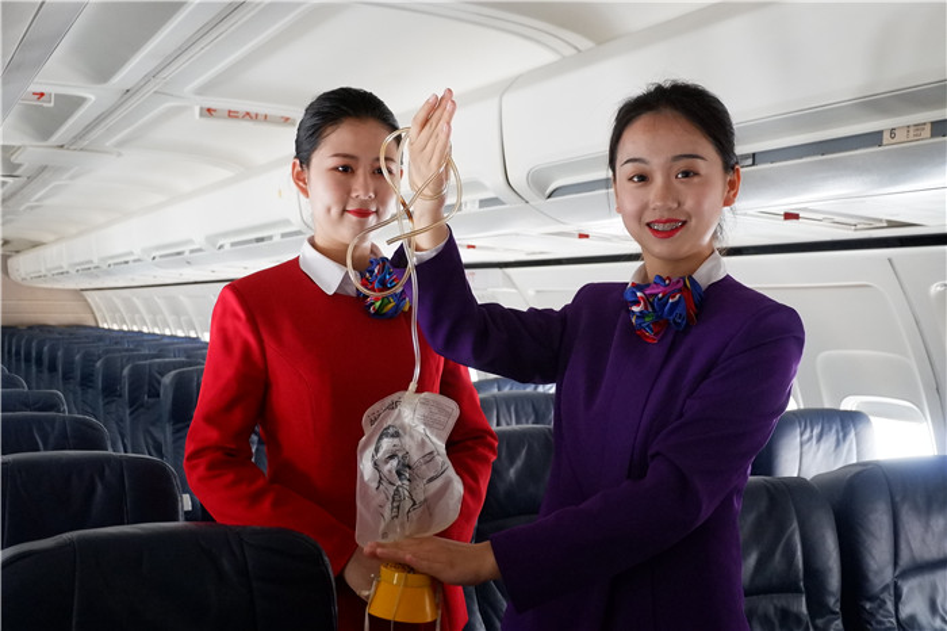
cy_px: 316
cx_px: 474
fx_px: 1025
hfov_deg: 49.6
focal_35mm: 39
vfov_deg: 34.2
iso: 3200
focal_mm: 26.9
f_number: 4.5
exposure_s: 1/45
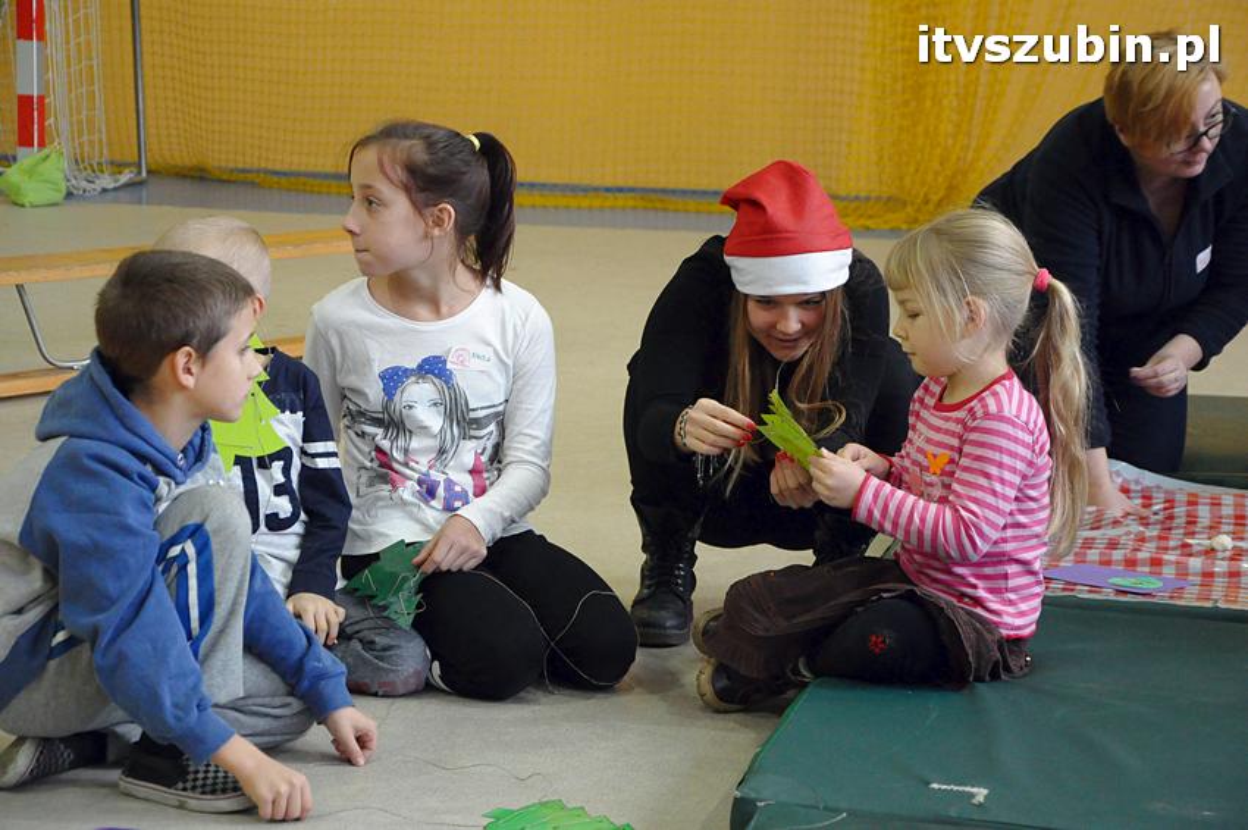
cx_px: 624
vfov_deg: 14.7
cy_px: 415
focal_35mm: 93
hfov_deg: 21.9
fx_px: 3221
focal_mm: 62
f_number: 5.6
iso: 3200
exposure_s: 1/100
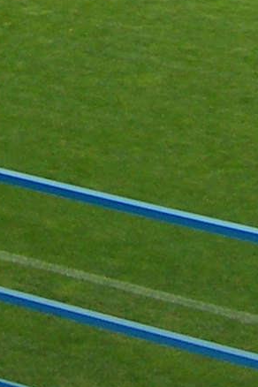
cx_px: -377
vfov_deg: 7.1
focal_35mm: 277
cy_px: -423
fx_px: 2978
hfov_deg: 4.8
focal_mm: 7.8
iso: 50
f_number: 4.8
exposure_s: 1/166
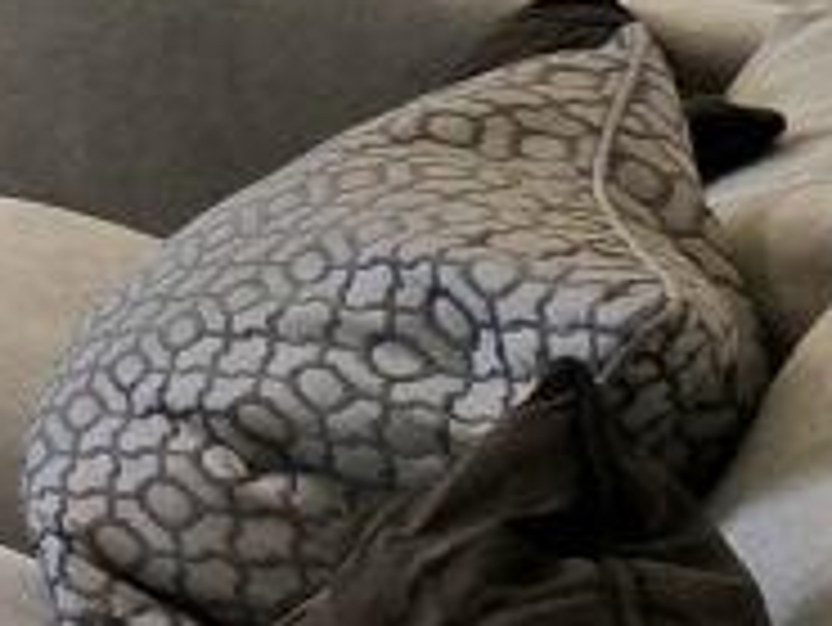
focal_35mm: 72
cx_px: -1277
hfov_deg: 14.2
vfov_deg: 17.0
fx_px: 1732
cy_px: -482
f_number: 2.2
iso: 80
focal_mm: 2.2
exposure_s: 1/50.3
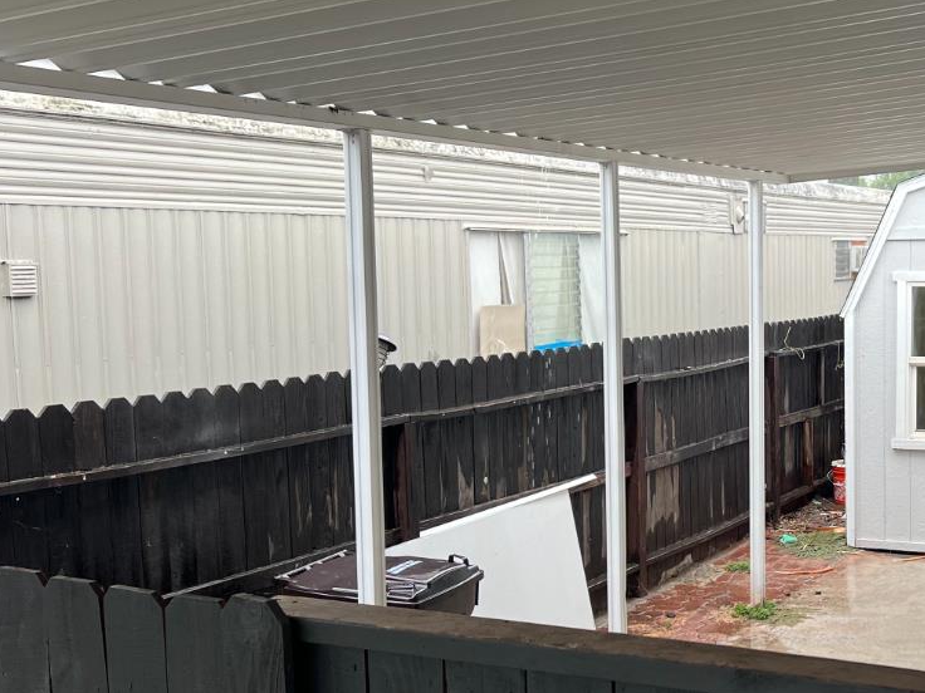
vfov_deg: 27.5
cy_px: 410
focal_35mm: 53
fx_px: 1416
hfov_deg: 34.7
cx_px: 774
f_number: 1.5
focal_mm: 5.7
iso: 32
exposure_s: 1/148
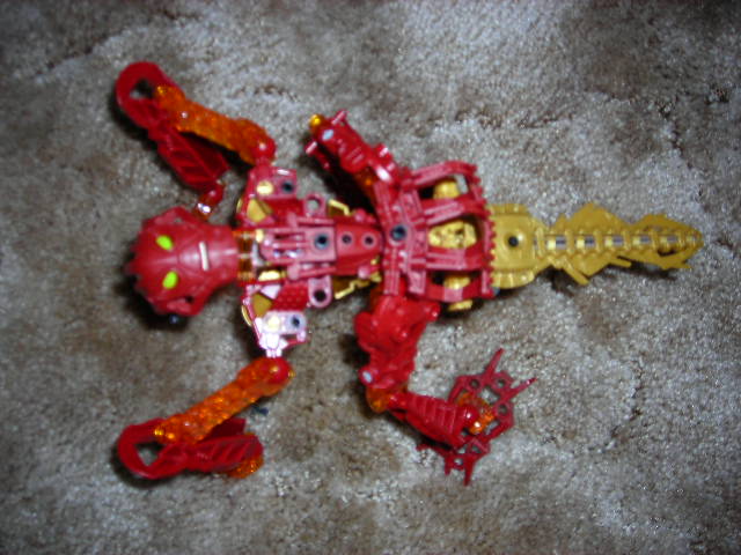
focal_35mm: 38
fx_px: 813
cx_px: 370
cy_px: 278
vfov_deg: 37.7
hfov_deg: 49.0
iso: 50
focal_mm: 6.3
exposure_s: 1/60.1
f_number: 3.2
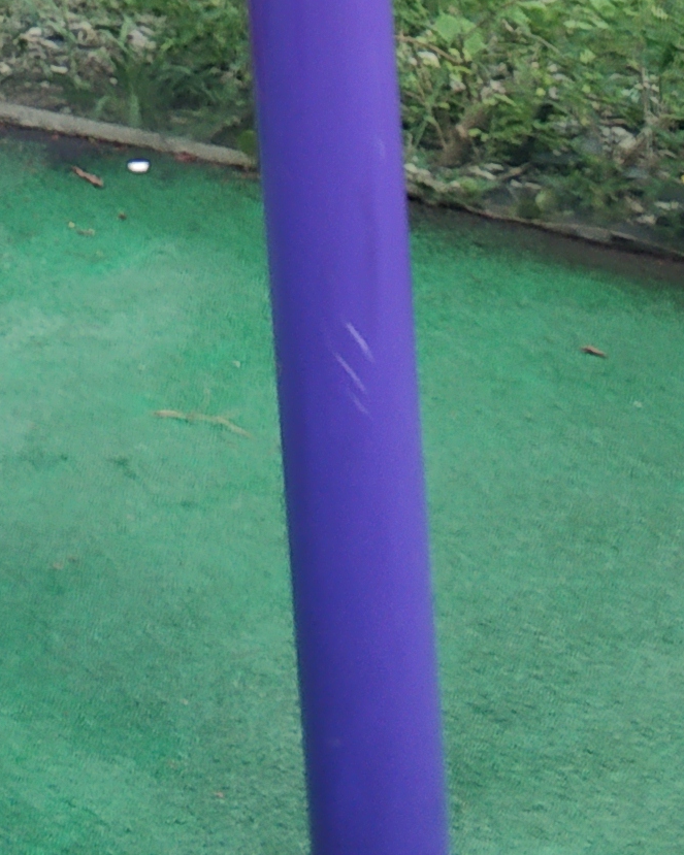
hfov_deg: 12.0
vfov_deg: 13.6
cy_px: -644
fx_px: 3240
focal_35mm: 128
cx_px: 188
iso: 176
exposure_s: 1/595
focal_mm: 3.82
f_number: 1.8
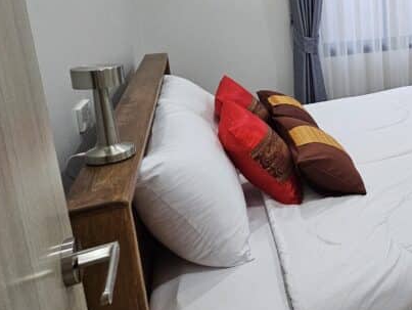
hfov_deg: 42.2
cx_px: 464
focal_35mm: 33
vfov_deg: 41.2
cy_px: 61
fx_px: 393
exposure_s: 1/77.4
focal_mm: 2.2
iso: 400
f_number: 2.2
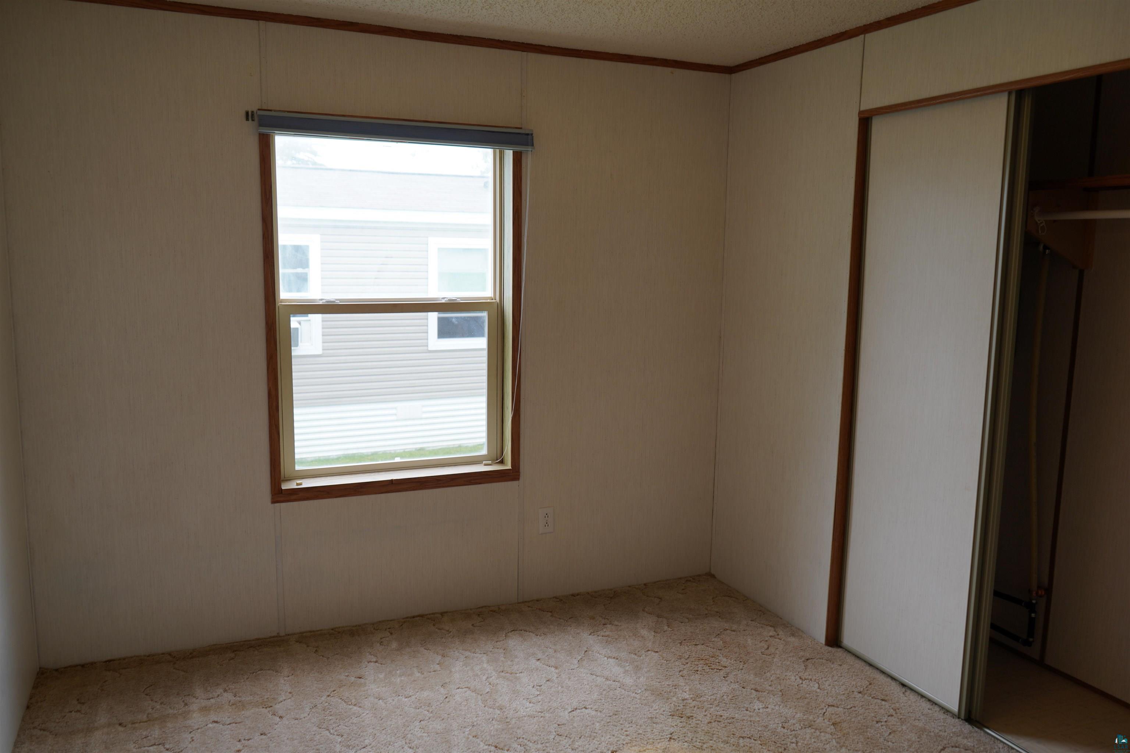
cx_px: 565
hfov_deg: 65.5
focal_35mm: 28
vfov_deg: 46.4
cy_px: 376
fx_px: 879
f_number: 4
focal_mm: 28
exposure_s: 1/60
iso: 100
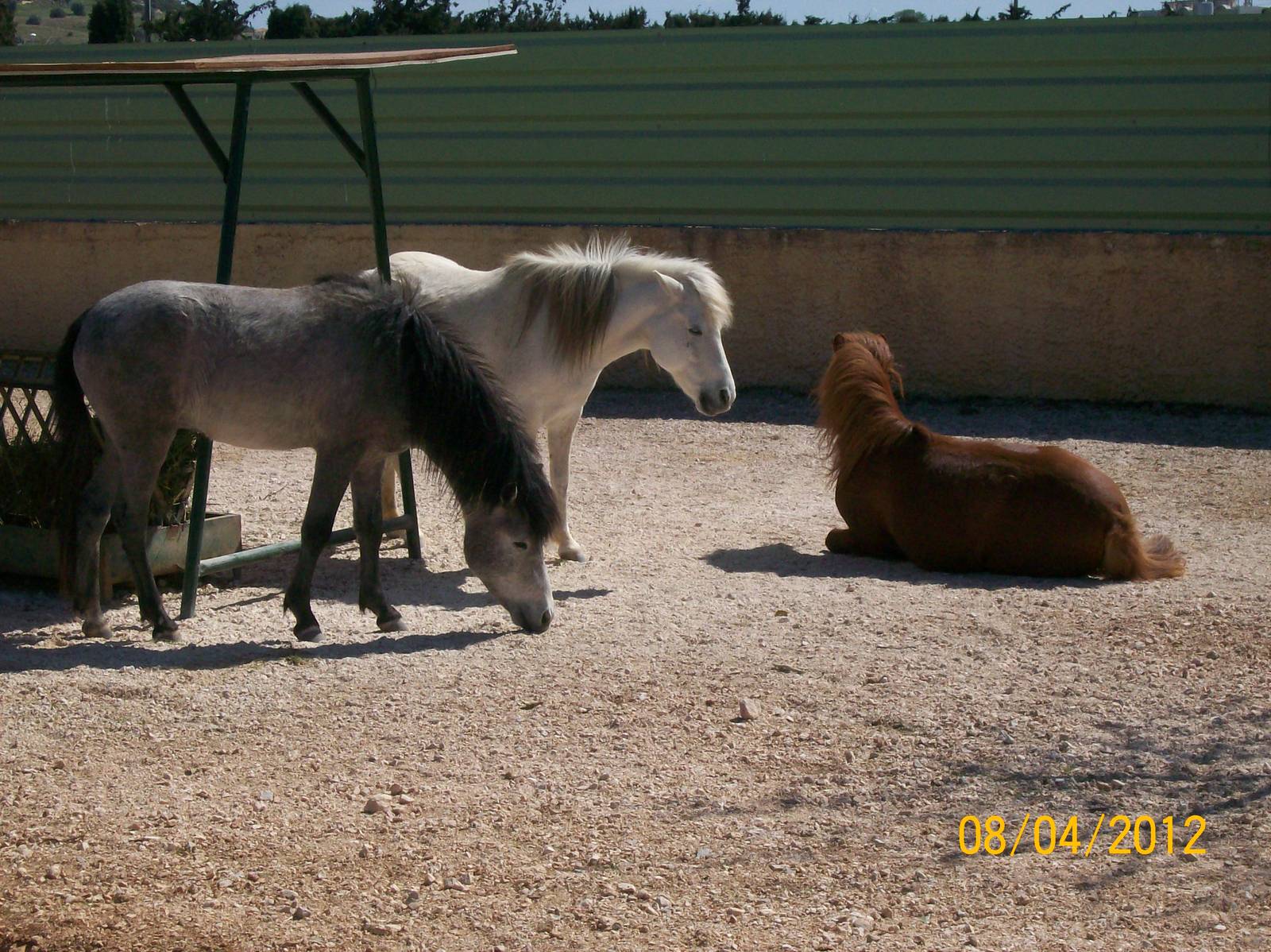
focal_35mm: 87
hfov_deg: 22.5
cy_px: 476
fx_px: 3192
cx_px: 636
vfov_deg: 17.0
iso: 80
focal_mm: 14.3
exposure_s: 1/567
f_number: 7.6
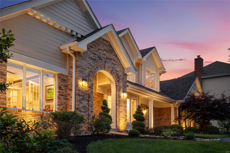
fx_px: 230
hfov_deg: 53.1
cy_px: 76
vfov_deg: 36.9
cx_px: 115
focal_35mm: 36
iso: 400
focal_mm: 18
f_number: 10
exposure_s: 1
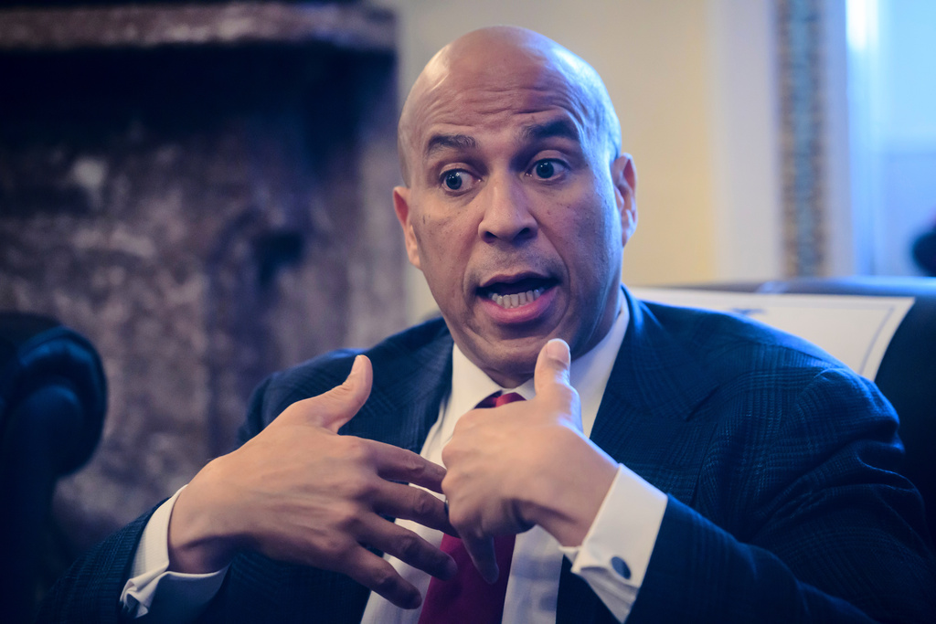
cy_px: 312
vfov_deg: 8.9
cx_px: 468
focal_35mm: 155
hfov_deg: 13.2
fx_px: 4030
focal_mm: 155
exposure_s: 1/250
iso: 4000
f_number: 3.2
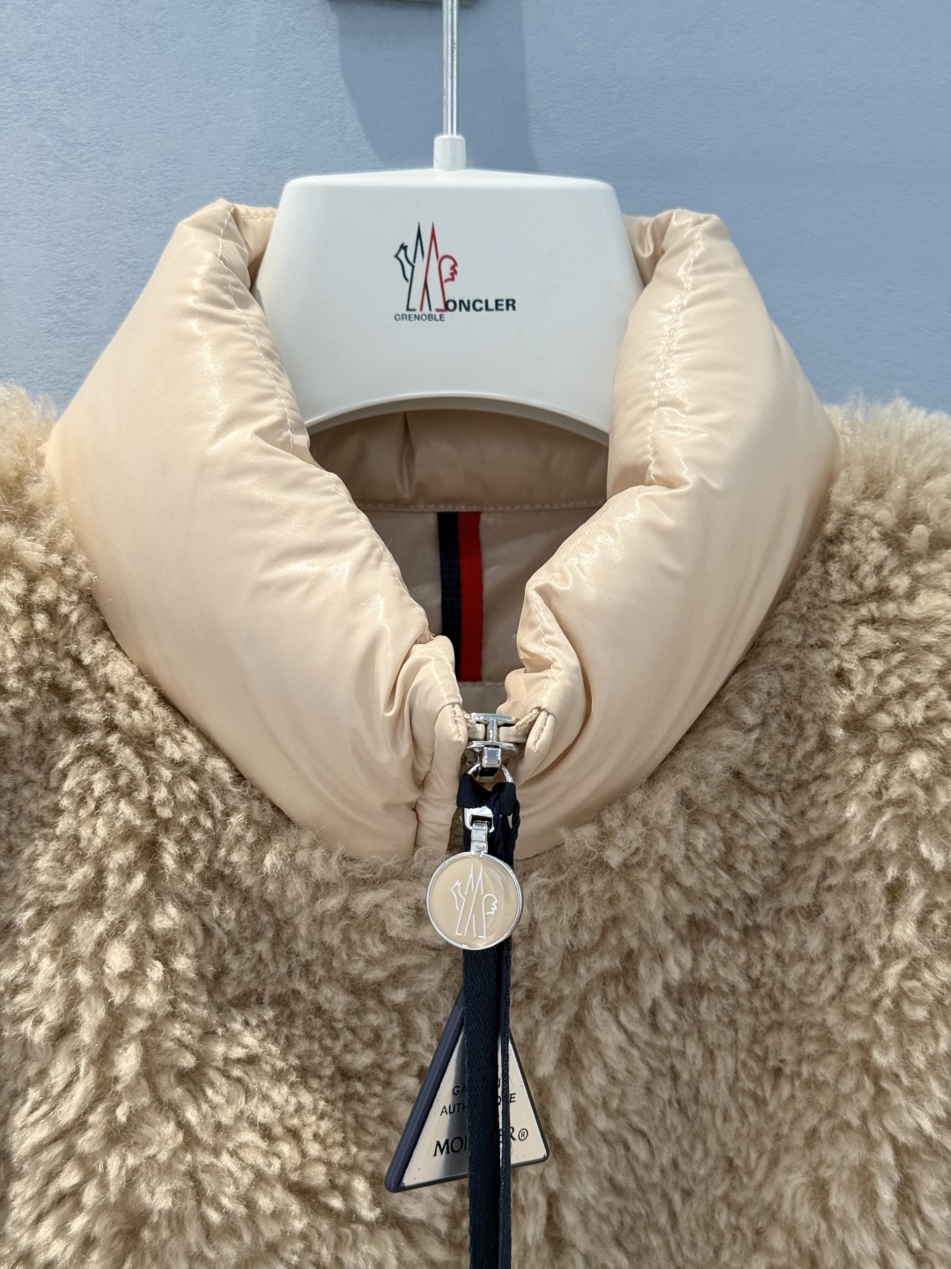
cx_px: 476
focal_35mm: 48
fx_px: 1758
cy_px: 634
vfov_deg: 39.7
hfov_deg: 30.3
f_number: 1.78
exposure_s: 1/100
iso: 64
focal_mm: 6.76
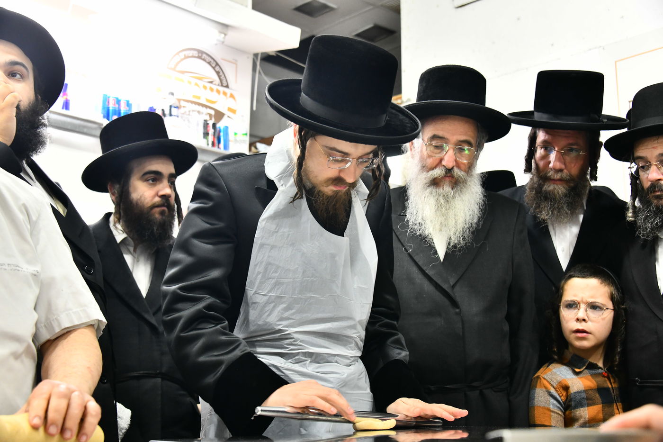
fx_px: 884
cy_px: 221
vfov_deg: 28.1
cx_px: 332
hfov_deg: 41.1
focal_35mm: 48
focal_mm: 48
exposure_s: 1/125
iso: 2000
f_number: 5
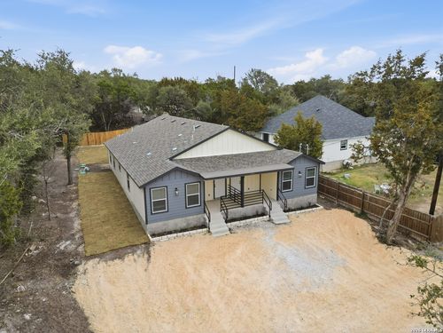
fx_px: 307
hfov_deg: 71.6
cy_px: 166
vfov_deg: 56.8
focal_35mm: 24
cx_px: 222
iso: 130
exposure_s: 1/2000
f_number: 1.7
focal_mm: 6.7
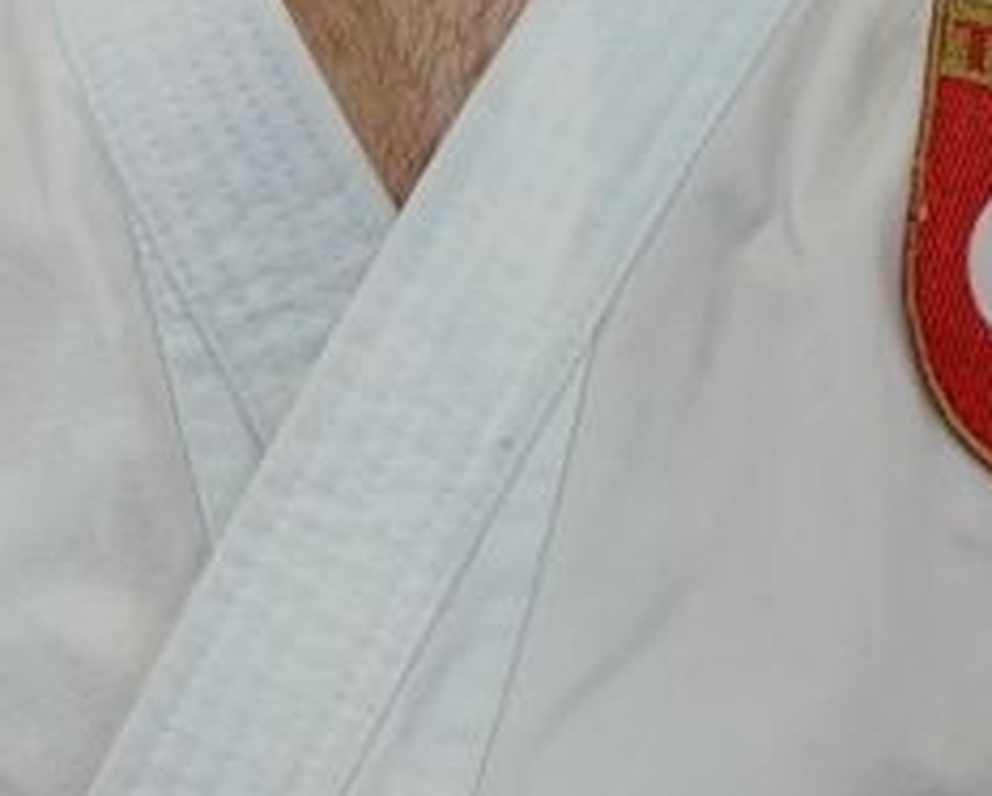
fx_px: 85161
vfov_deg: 0.5
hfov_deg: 0.7
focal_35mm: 2897
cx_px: 481
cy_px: 153
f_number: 2.8
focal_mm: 400
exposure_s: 1/320
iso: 500
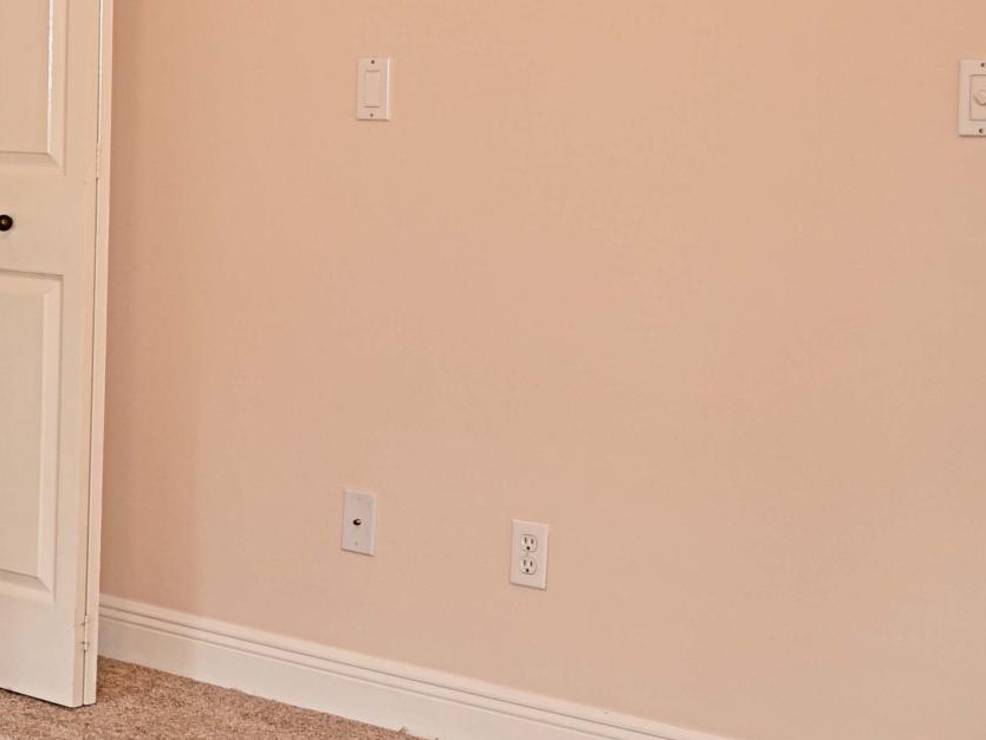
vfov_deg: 17.6
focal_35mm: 83
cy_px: 121
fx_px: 2365
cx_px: -498
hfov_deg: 20.2
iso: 200
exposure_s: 2
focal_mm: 24
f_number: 16
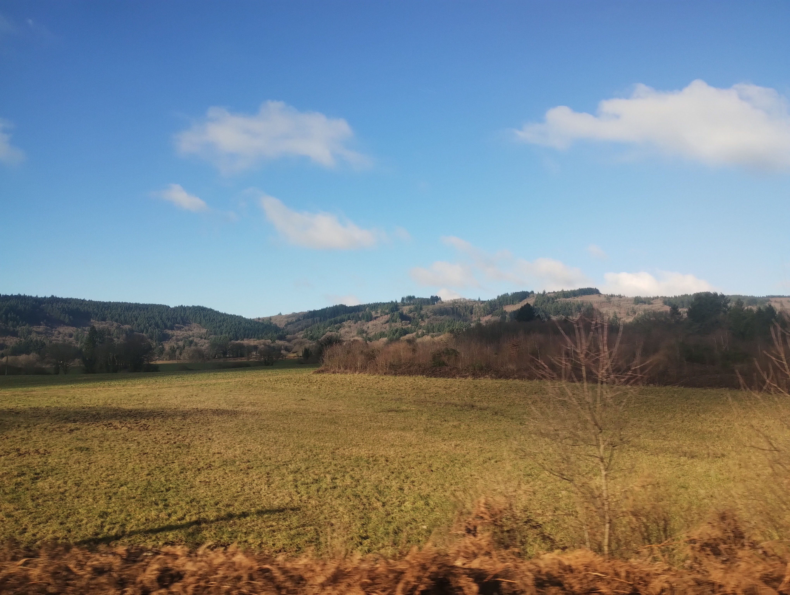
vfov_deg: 49.9
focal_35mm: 28
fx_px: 640
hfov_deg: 63.4
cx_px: 395
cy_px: 298
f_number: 1.8
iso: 100
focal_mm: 4.27
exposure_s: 1/175
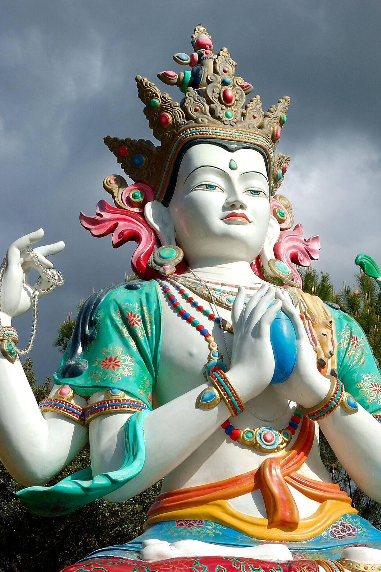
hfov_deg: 17.7
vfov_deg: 26.3
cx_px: 231
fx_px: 1222
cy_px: 285
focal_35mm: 77
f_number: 13
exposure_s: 1/250
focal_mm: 34
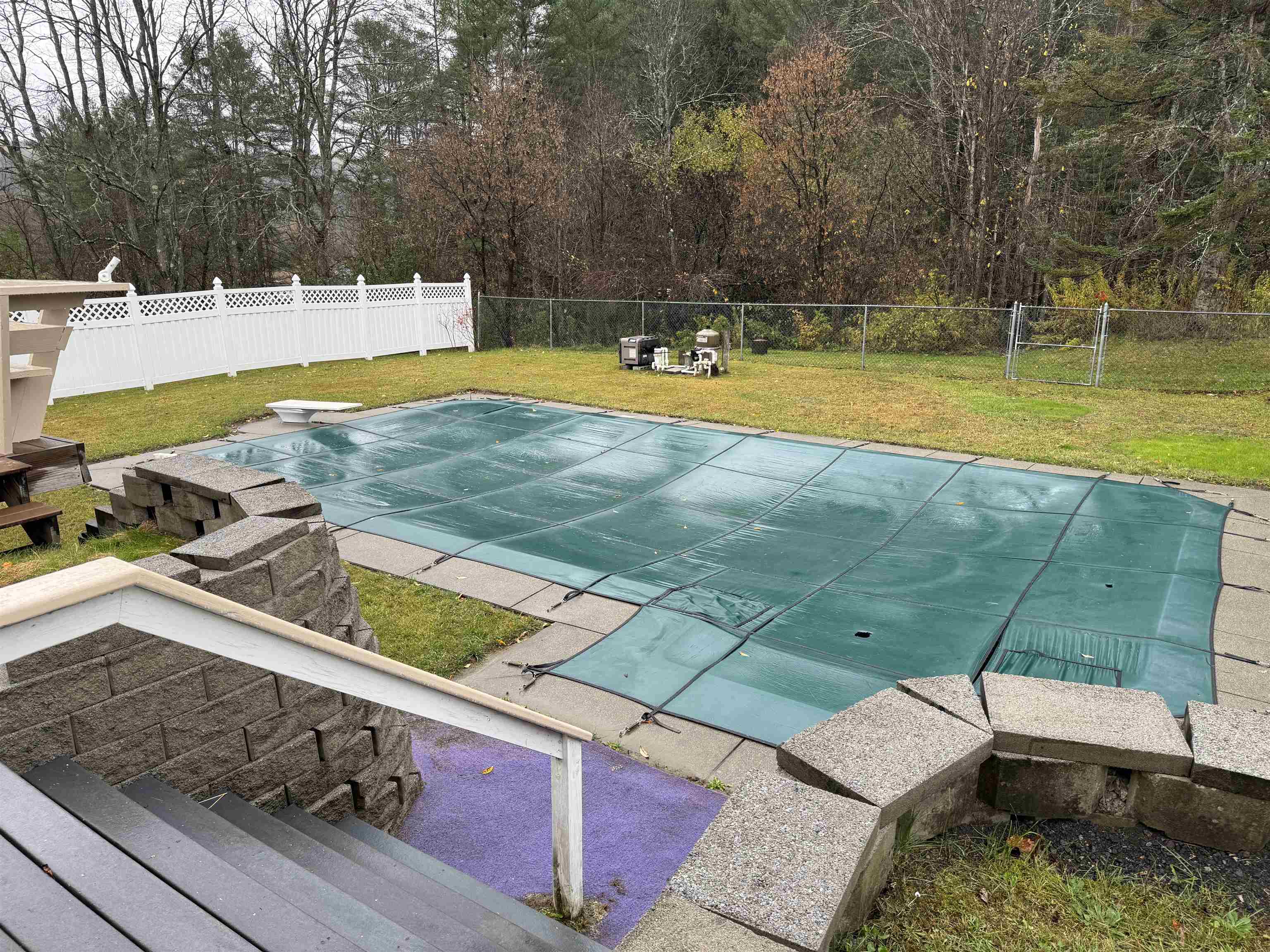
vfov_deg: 56.8
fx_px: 881
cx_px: 635
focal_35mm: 24
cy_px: 476
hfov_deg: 71.6
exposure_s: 1/155
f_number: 1.78
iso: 64
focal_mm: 6.76
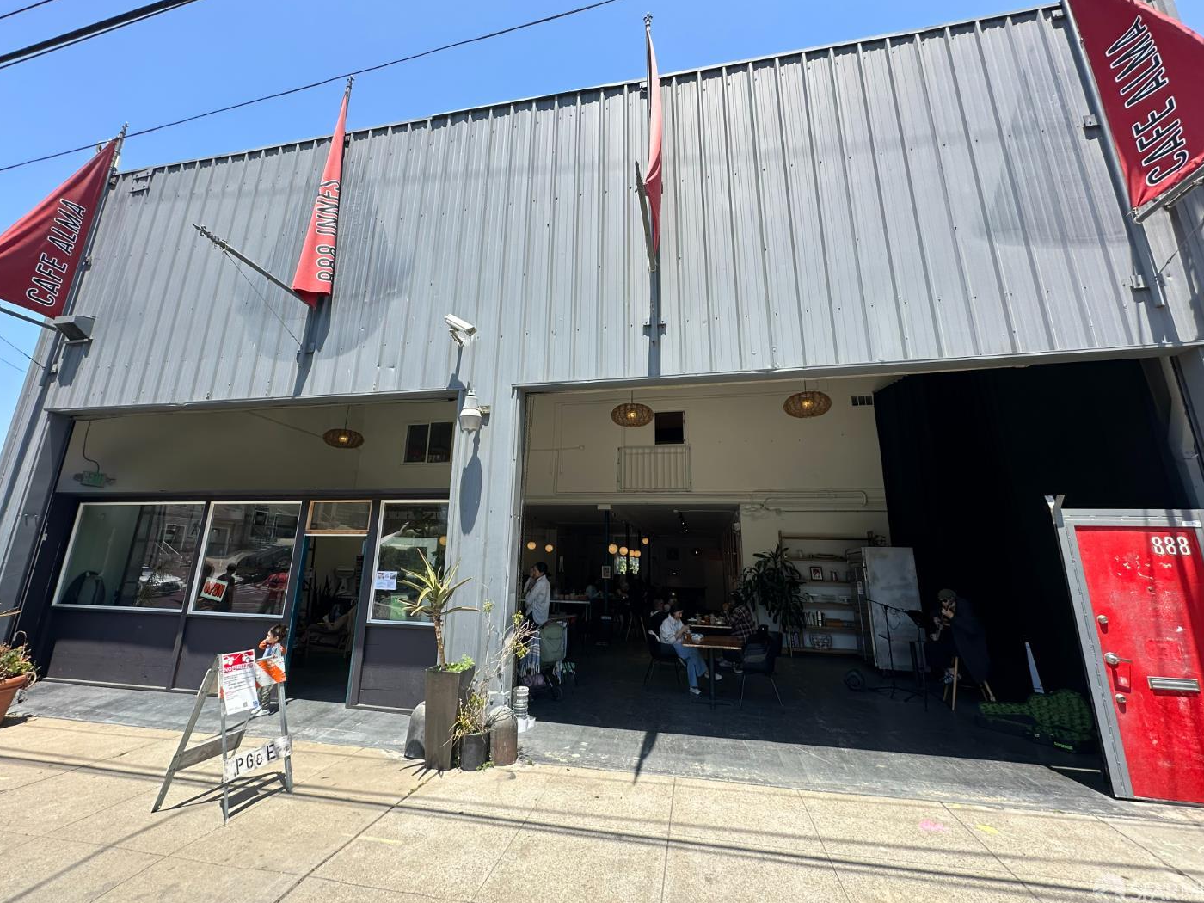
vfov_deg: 81.7
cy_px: 426
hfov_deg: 98.1
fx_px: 522
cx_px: 584
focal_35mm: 15
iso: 40
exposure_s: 1/673
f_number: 2.2
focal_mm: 2.22
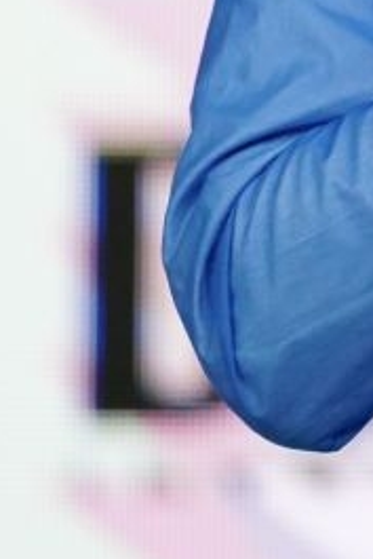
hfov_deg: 0.8
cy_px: -247
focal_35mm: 1811
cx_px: 835
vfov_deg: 1.1
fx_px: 28107
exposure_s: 1/500
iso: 3200
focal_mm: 400
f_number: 2.8
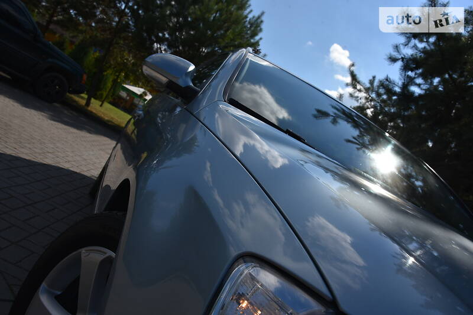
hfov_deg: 58.7
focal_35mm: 32
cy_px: 158
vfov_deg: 41.1
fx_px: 420
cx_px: 236
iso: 200
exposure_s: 1/500
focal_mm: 32
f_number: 11
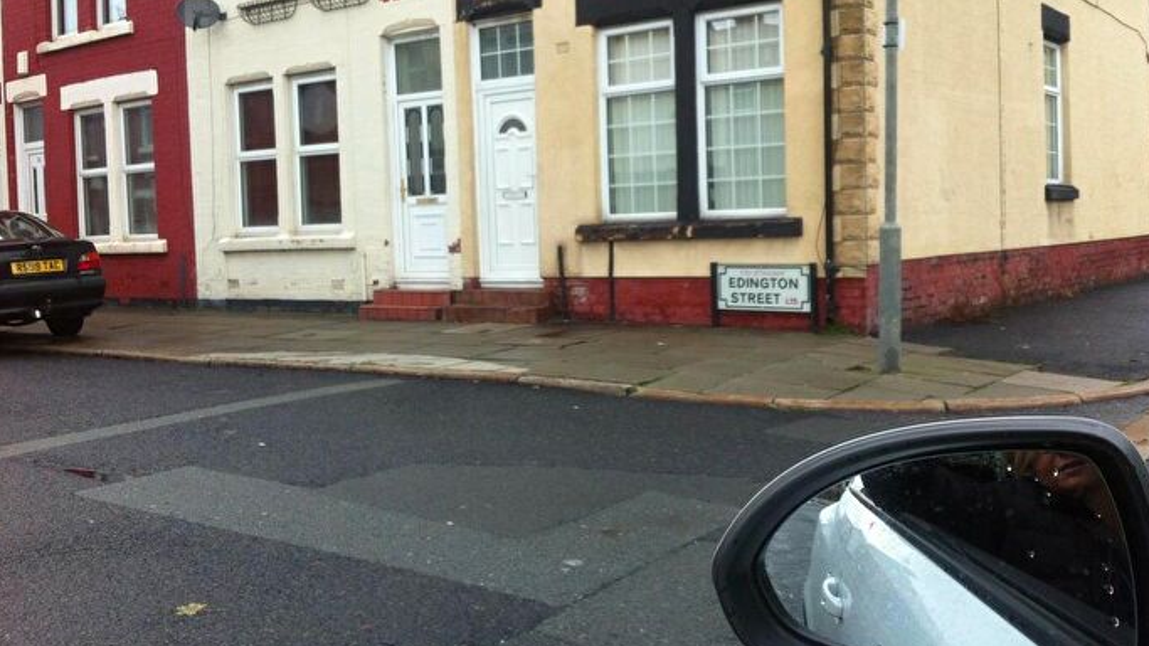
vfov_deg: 30.3
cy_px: 262
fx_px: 1188
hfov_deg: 51.6
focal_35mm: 39
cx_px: 585
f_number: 2.8
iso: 80
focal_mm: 3.85
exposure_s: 1/120
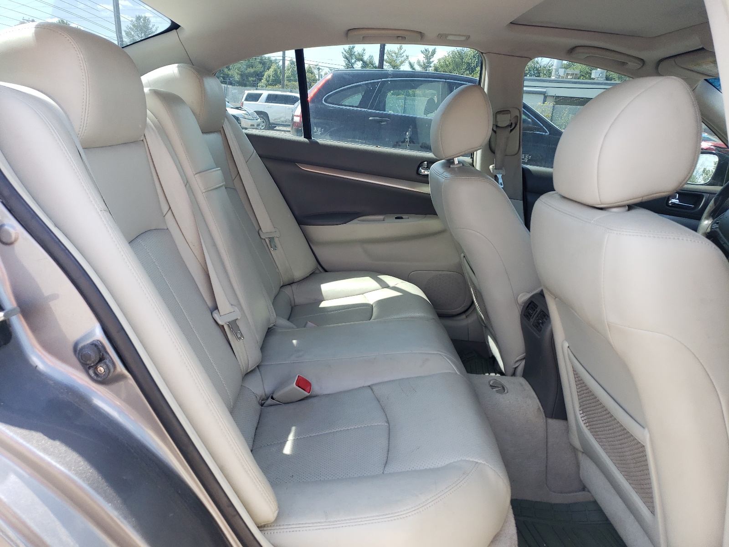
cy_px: 274
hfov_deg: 67.3
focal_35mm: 26
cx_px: 364
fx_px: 548
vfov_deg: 53.1
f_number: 1.5
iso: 50
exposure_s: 1/286
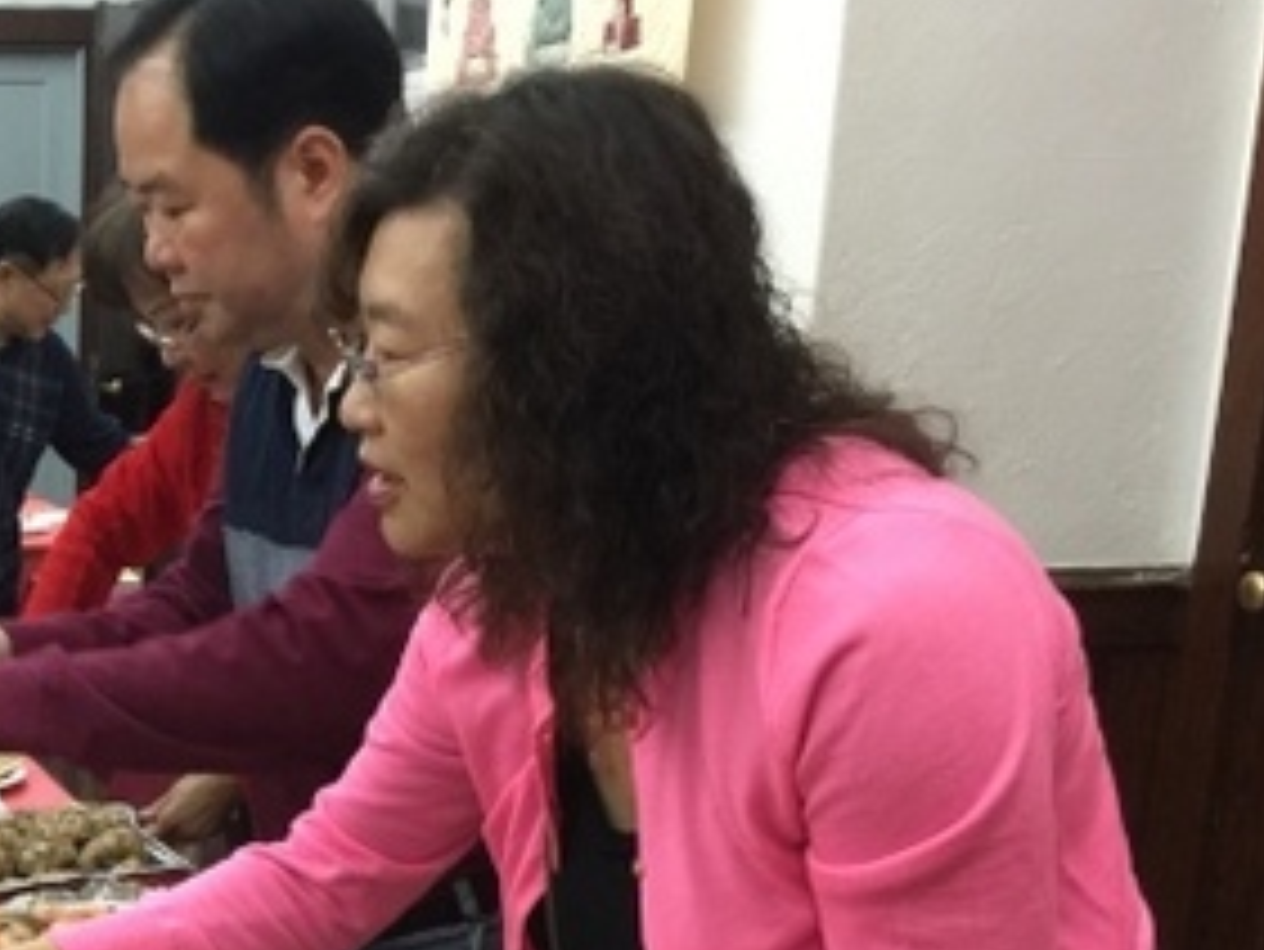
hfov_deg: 27.8
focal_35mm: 64
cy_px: 939
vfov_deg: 22.1
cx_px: -103
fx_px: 2338
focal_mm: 4.15
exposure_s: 1/15
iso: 80
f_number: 2.2
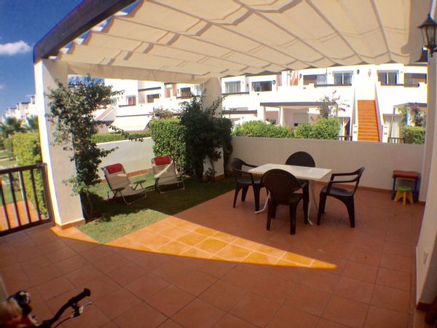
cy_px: 164
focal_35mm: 29
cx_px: 218
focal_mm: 4.15
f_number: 2.2
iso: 32
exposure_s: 1/3731
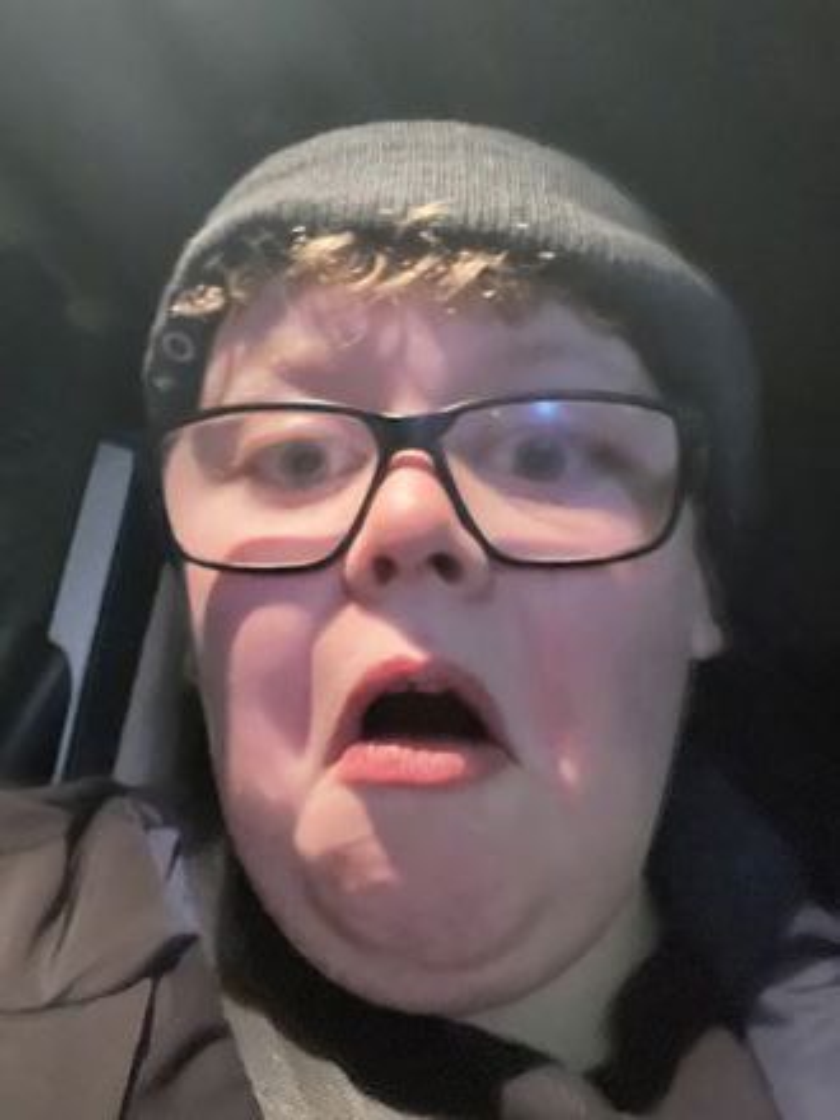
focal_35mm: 30
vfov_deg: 60.0
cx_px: 420
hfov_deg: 46.8
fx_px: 971
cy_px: 560
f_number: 2.2
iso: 2000
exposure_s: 1/15
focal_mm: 2.71
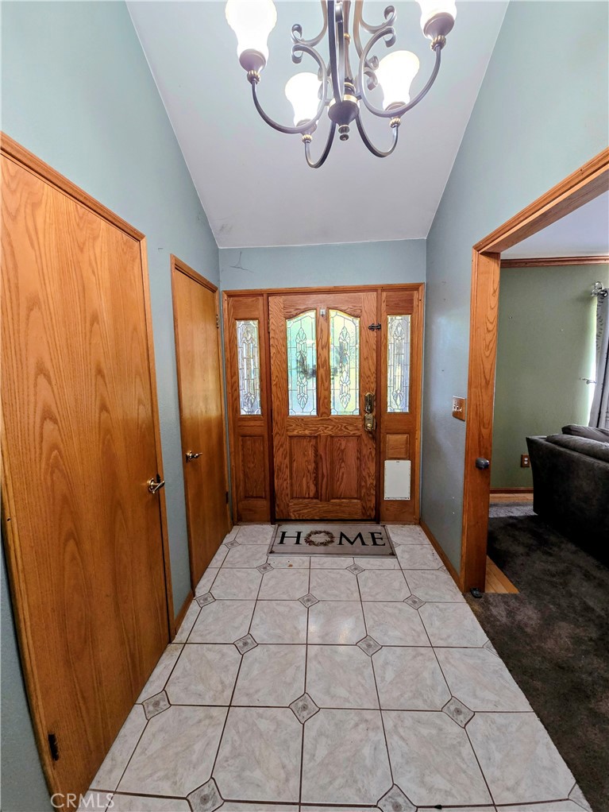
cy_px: 406
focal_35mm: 13
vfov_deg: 106.2
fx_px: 305
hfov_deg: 89.9
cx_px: 304
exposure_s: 1/60
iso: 200
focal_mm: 2.2
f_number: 2.2
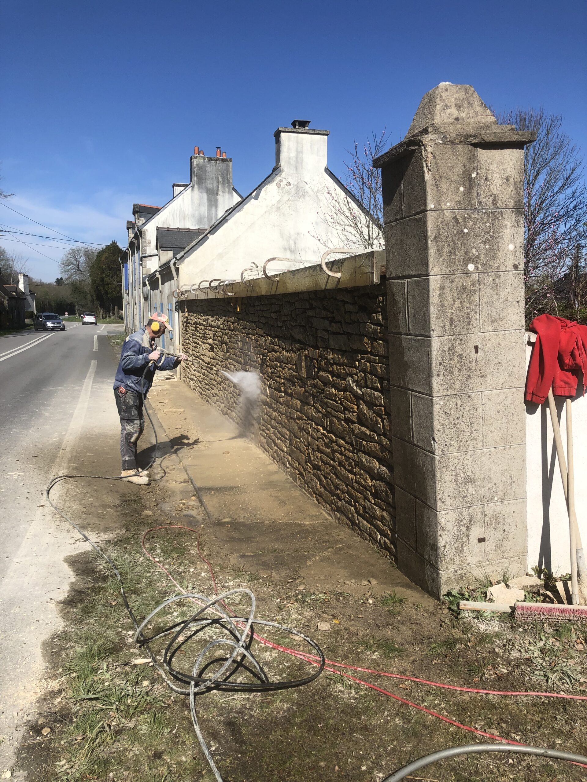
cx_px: 294
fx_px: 633
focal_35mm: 28
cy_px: 391
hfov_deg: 49.7
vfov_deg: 63.4
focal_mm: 3.99
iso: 25
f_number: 1.8
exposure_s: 1/2404
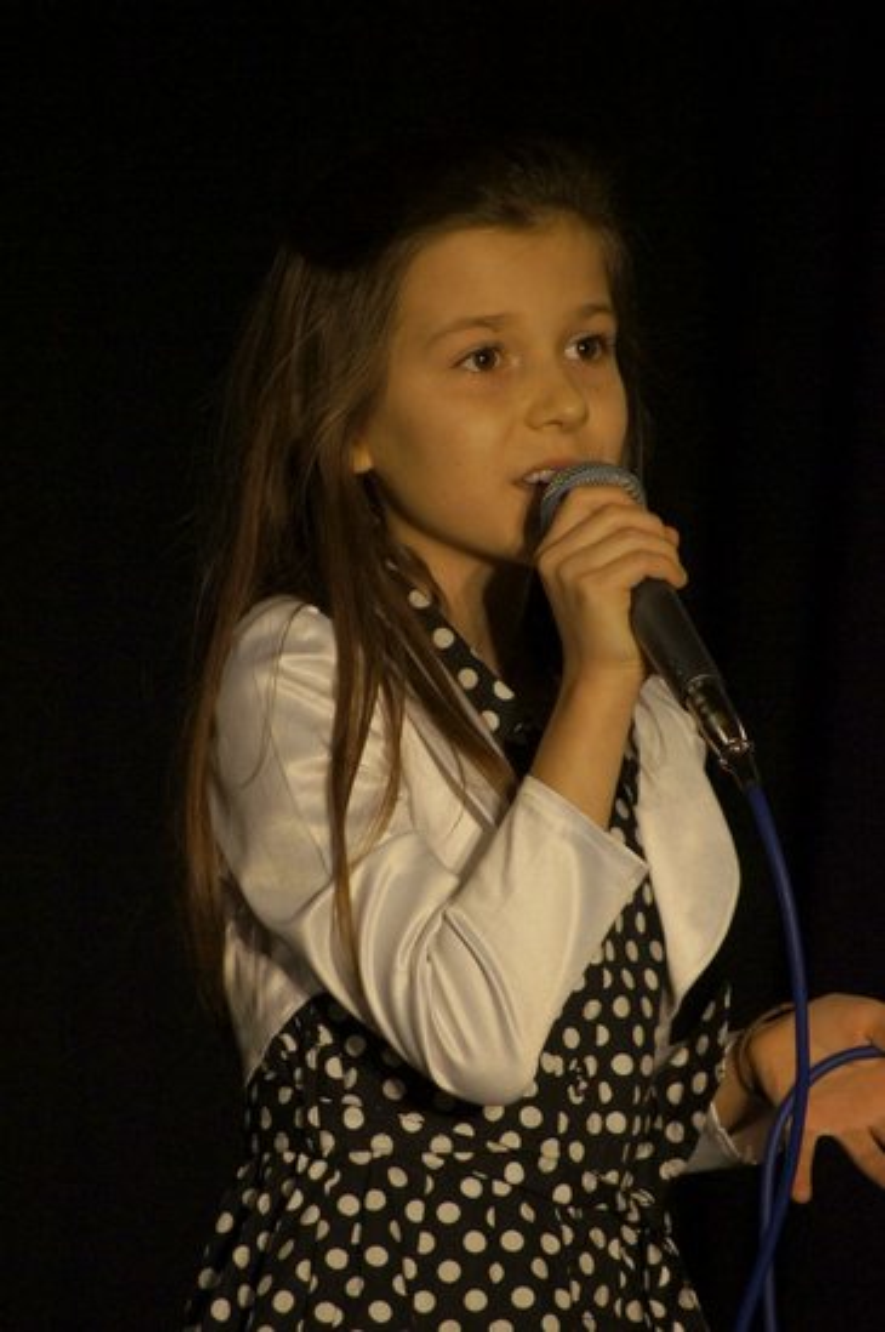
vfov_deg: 6.0
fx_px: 12745
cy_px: 666
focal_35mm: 345
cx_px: 442
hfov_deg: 4.0
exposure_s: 1/320
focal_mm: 230
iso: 1600
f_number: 5.6
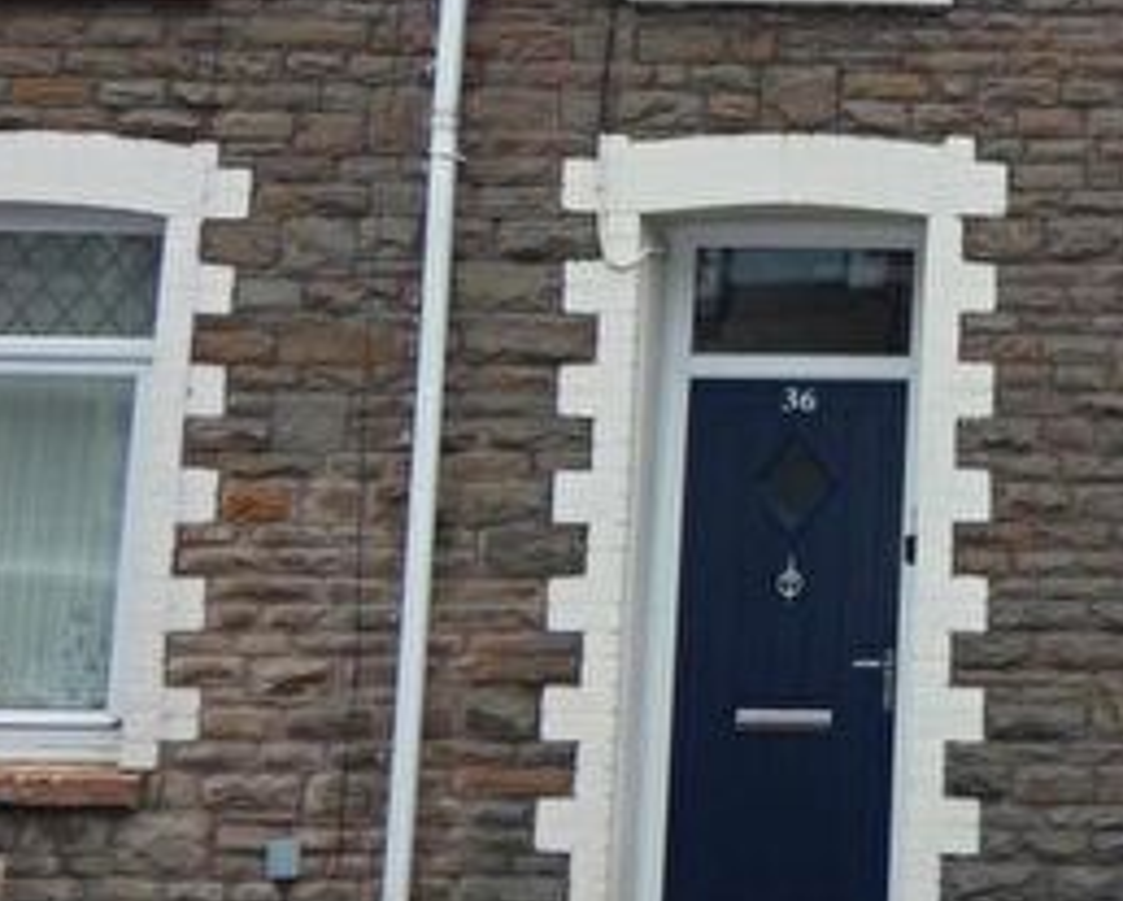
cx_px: 1328
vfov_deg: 18.4
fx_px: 2728
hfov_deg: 21.7
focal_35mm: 82
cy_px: 72
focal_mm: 5.5
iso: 80
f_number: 3.3
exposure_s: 1/60
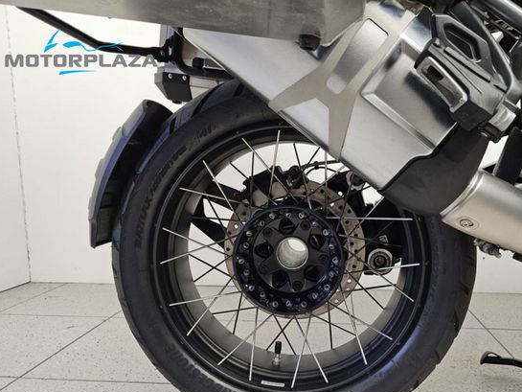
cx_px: 301
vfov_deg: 51.1
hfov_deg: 65.0
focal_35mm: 27
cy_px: 229
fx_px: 407
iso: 320
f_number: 1.8
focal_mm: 5.4
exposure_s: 1/100
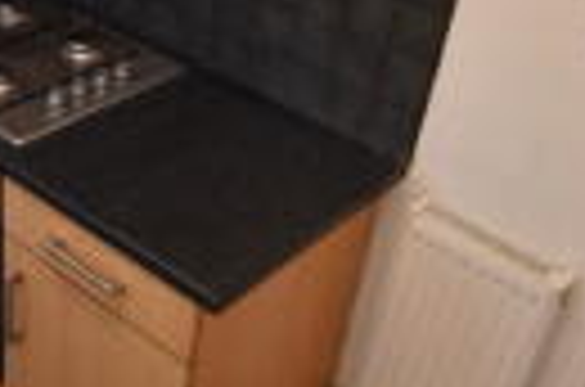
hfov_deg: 34.9
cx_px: 94
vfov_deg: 24.4
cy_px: 133
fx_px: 892
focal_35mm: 55
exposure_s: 1/125
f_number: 4
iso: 1000
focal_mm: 10
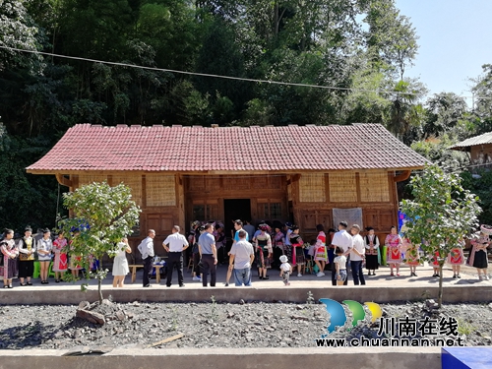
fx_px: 384
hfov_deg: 65.3
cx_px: 246
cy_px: 184
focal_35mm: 27
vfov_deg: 51.4
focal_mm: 3.95
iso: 50
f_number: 2.2
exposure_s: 1/528
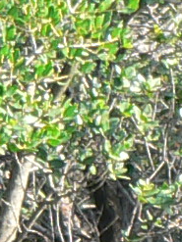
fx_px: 8441
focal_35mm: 1203
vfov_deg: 1.6
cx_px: 933
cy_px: 654
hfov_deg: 1.2
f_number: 2.8
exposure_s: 1/60
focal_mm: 19.2
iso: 80
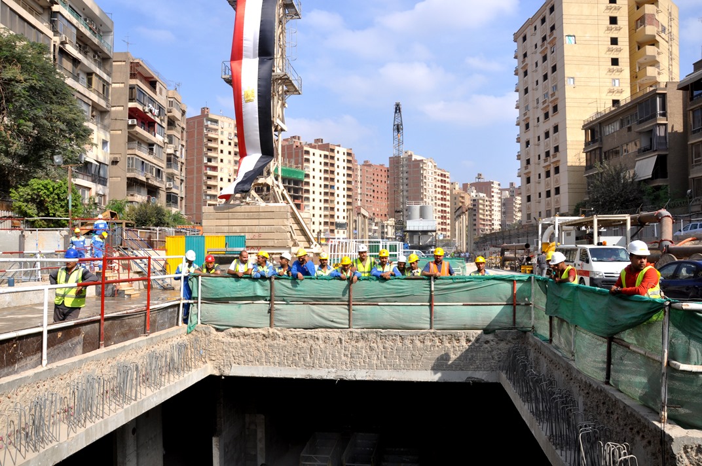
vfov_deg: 47.8
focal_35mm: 27
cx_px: 351
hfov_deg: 67.4
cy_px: 233
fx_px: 526
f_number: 13
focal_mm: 18
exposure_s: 1/160
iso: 200
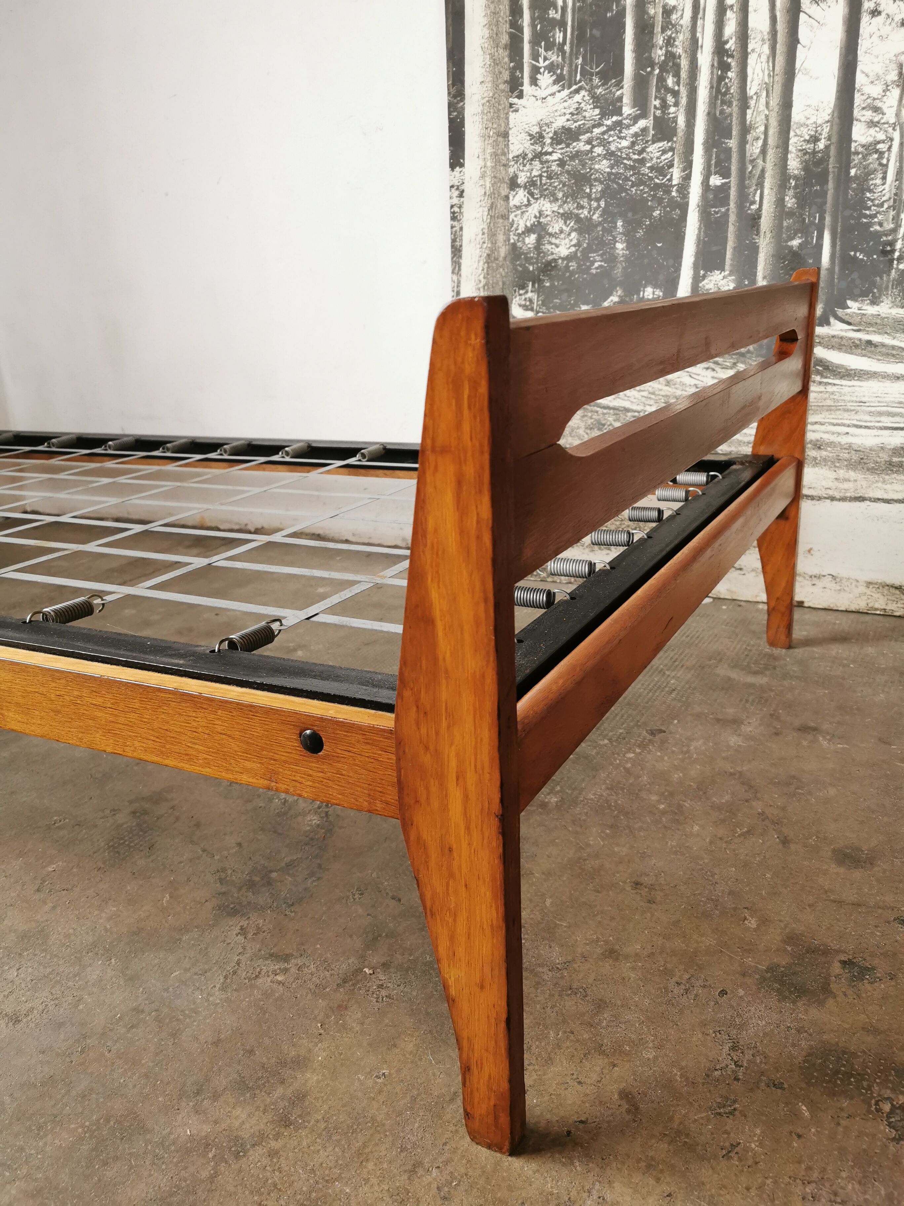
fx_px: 940
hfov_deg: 51.4
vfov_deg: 65.3
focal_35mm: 27
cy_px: 603
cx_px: 452
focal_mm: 5.56
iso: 160
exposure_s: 1/60
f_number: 1.6
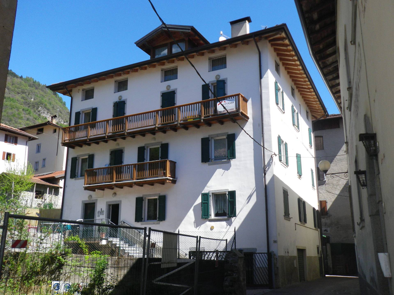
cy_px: 148
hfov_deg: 52.6
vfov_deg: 40.7
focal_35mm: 35
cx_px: 197
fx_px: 398
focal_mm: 6.2
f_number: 3.8
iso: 80
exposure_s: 1/500
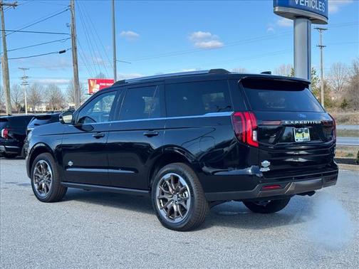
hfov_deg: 39.7
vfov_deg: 30.3
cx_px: 180
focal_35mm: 48
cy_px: 134
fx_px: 498
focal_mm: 6.76
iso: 64
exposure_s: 1/2045
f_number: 1.78
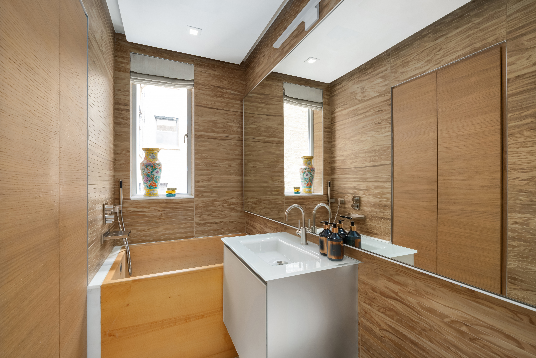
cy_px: 179
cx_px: 268
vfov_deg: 77.3
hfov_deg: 100.4
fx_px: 223
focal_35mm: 15
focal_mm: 15
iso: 640
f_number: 13
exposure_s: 6
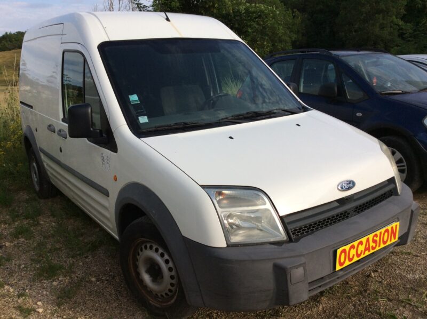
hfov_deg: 56.9
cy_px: 160
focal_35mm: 32
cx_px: 214
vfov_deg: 44.1
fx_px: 394
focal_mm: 3.3
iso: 32
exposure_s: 1/1192
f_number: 2.4
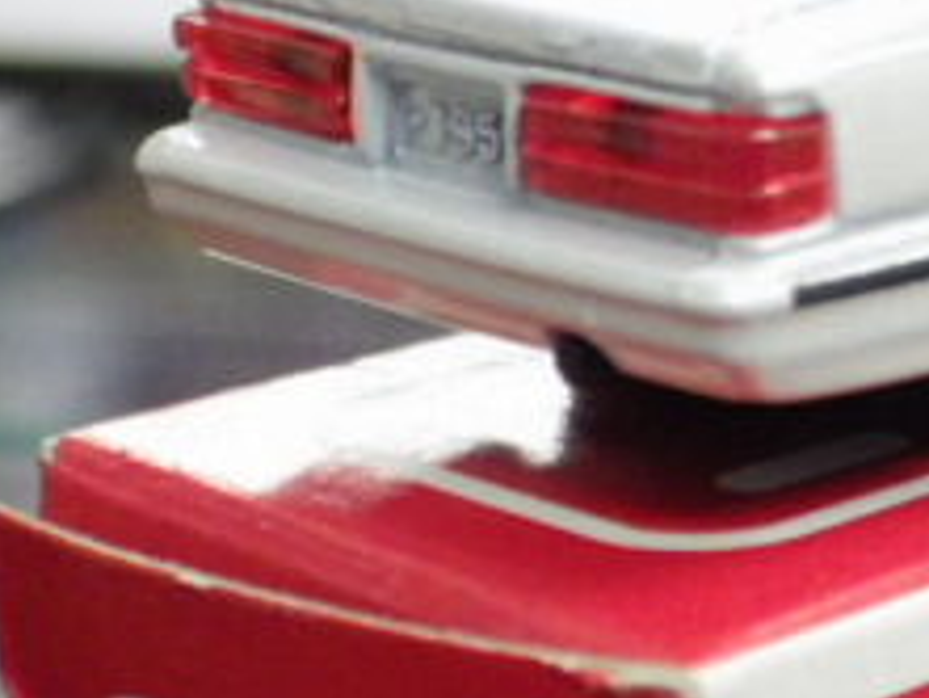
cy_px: -71
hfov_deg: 11.3
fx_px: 4592
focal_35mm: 171
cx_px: 1202
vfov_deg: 8.6
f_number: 4
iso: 800
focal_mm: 10.7
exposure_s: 1/40
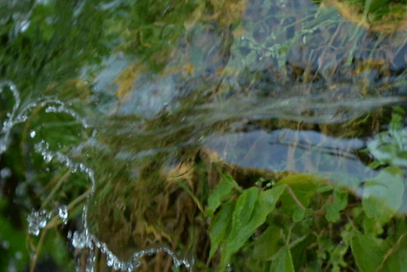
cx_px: 582
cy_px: 163
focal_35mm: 367
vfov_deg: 3.8
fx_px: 4152
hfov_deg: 5.6
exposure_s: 1/800
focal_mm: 70
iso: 1000
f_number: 4
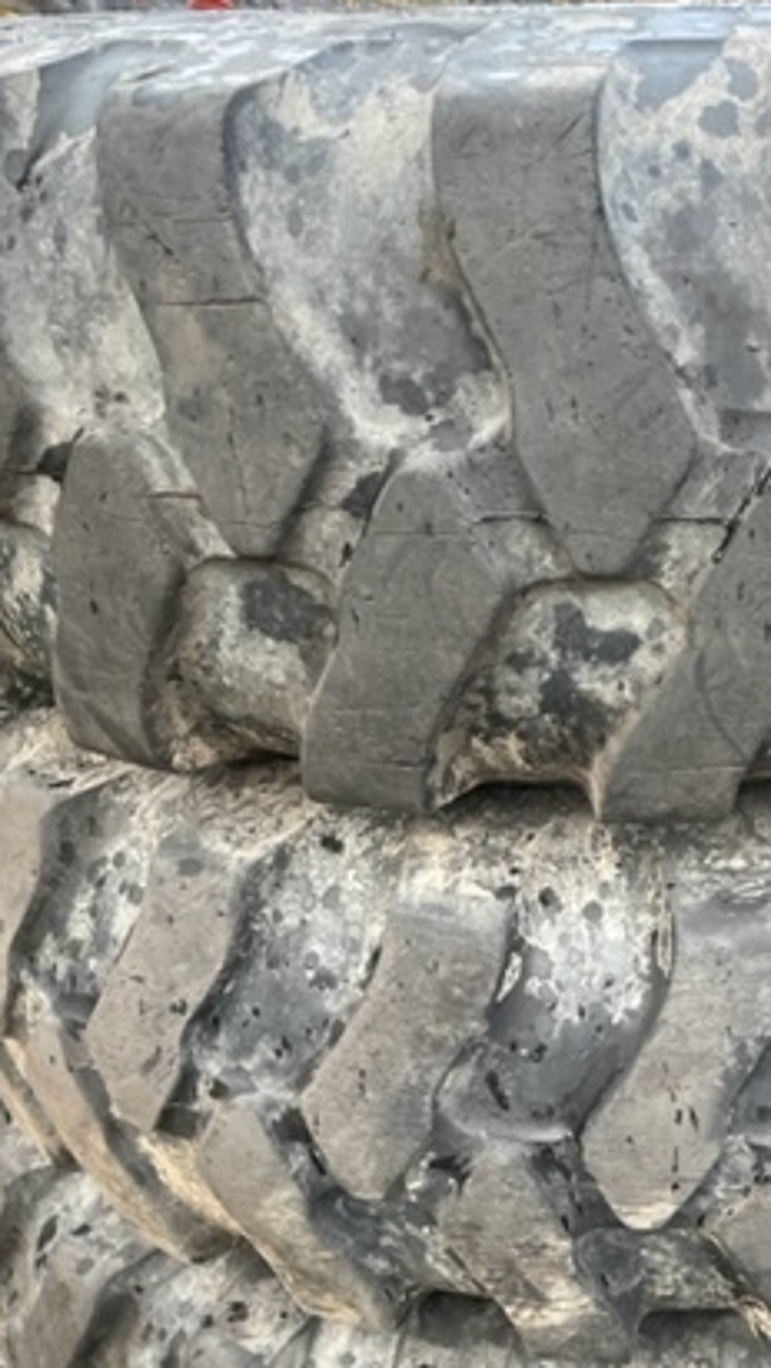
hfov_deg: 27.0
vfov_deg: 44.9
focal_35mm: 44
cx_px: 489
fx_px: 1598
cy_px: 1019
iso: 125
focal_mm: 4.2
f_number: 1.6
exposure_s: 1/116
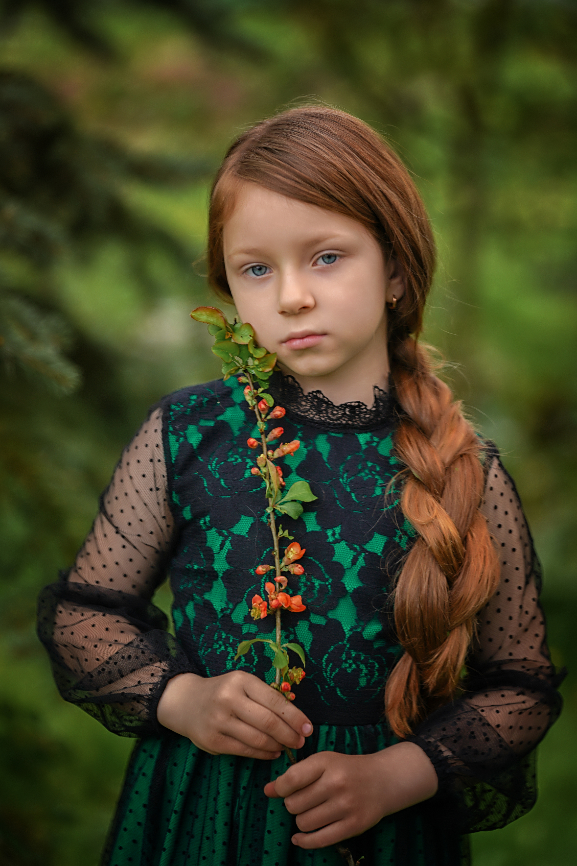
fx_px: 3246
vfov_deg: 15.2
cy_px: 433
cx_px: 288
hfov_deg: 10.2
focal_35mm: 135
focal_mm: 135
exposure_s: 1/50
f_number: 1.8
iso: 125
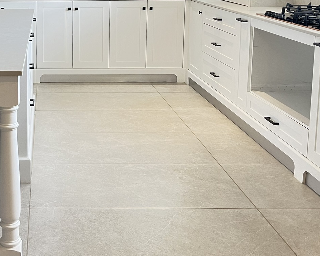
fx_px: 521
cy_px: 39
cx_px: 36
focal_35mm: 55
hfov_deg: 32.6
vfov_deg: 26.9
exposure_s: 1/60
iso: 160
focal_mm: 5.1
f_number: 1.6
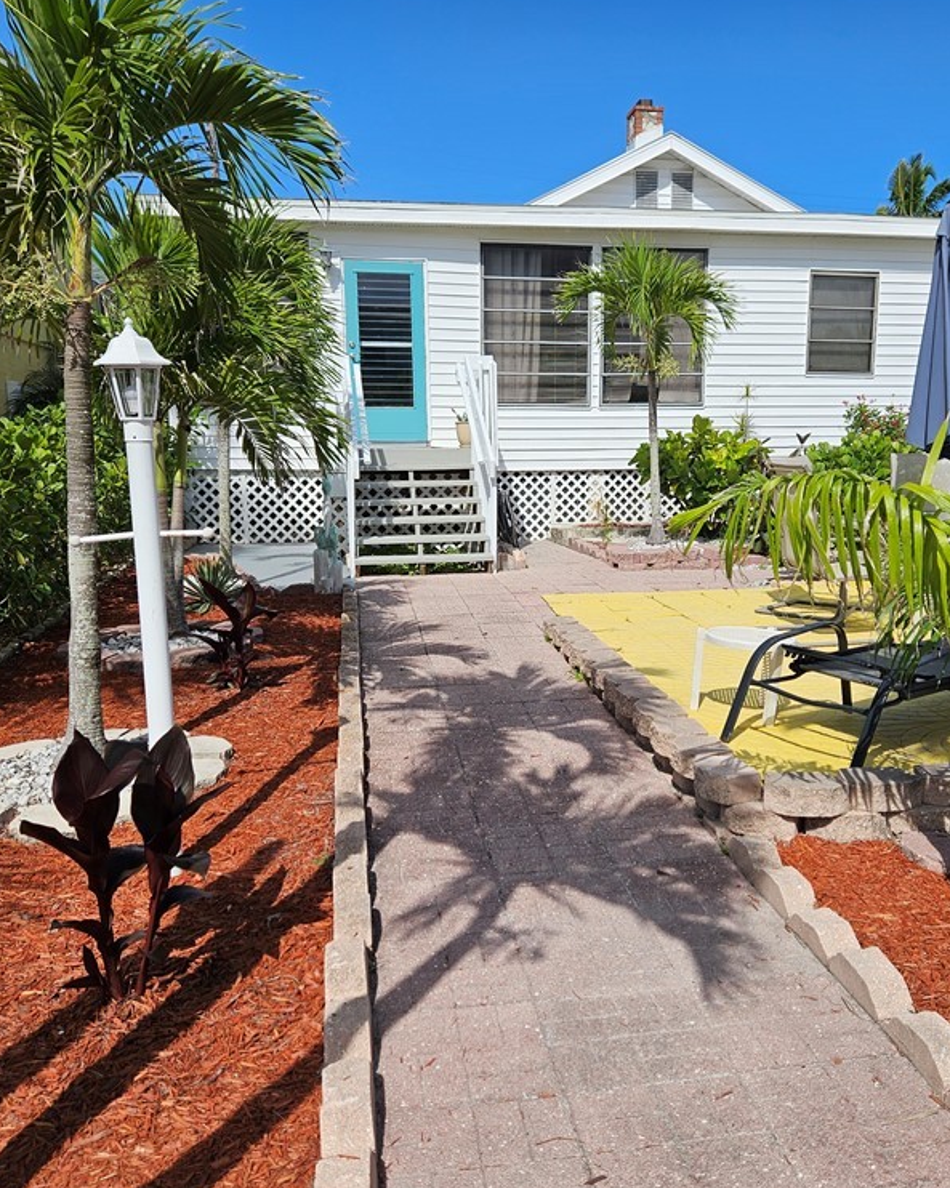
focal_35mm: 31
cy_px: 591
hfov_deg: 46.8
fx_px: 1090
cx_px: 575
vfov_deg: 57.2
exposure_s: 1/3177
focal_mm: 5.4
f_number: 1.8
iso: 25
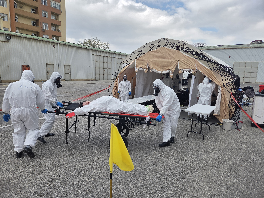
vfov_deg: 58.9
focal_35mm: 23
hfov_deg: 73.9
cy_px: 99
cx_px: 132
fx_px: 175
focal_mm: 5.4
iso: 80
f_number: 1.8
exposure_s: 1/2835
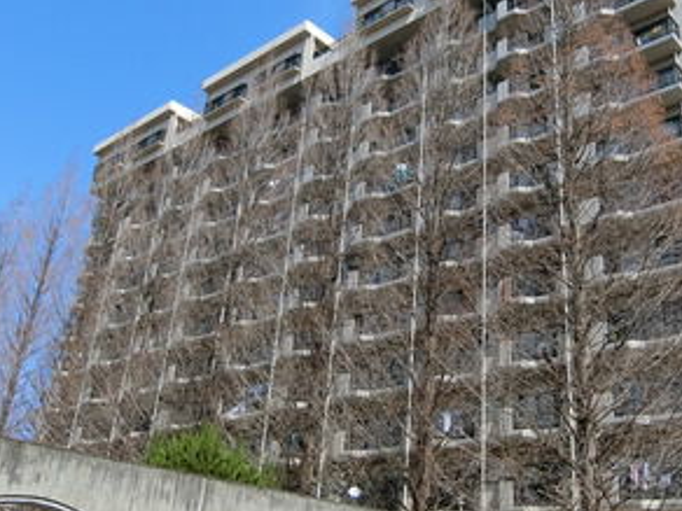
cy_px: 240
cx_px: 416
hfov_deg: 47.5
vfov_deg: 36.8
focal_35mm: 39
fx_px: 768
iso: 80
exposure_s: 1/200
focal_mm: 4.06
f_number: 6.9
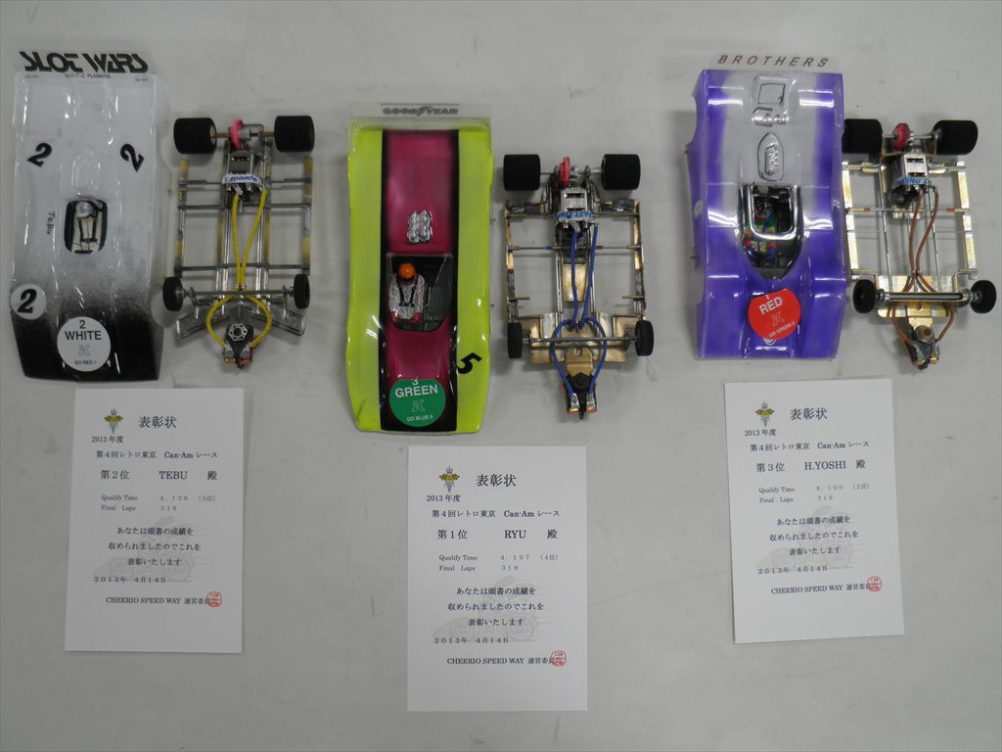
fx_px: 810
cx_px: 501
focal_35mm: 28
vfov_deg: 49.7
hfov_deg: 63.4
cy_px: 376
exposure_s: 1/30
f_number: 3.2
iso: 125
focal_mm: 5
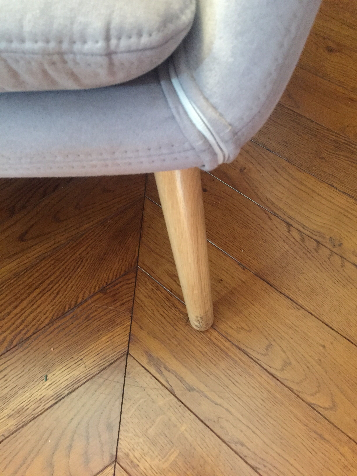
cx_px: 178
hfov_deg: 48.2
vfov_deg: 61.7
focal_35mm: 29
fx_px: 399
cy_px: 238
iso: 500
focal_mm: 4.15
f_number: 2.2
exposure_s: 1/17
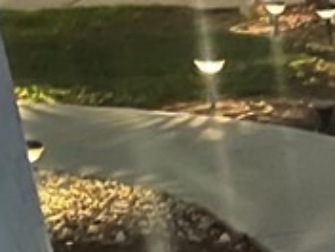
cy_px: 657
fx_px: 1461
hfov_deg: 12.5
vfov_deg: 8.7
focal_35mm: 151
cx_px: 482
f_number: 1.5
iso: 1250
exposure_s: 1/5
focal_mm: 5.7
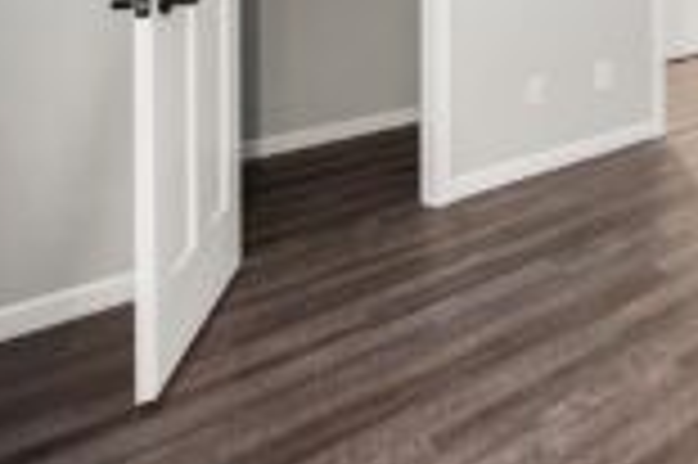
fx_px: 600
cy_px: -88
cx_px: 775
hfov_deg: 45.0
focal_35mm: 31
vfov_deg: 34.3
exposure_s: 1/60
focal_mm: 12
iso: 640
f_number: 7.1
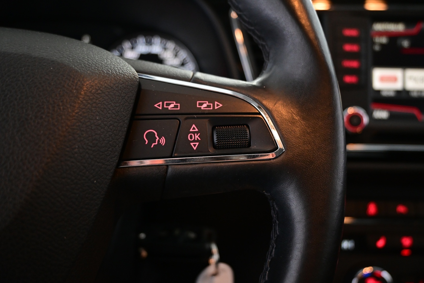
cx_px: 212
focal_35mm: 32
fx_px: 371
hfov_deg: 59.5
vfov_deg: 41.7
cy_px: 142
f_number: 4
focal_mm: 21
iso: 2000
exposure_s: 1/30
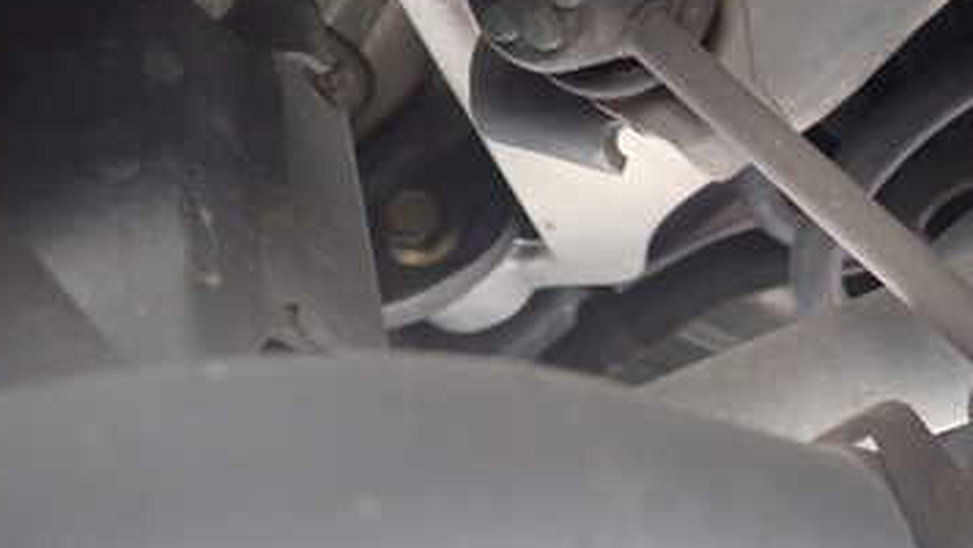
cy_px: 208
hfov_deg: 43.0
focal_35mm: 46
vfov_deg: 25.9
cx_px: 743
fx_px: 1187
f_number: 2
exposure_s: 1/30
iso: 640
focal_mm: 4.5
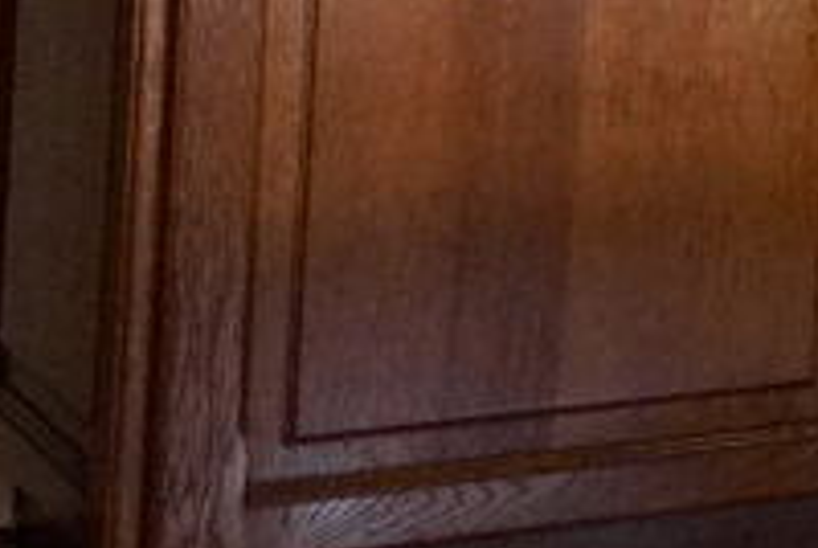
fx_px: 4141
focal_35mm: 182
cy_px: -847
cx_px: 2221
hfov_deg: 9.5
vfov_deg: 7.1
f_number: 4
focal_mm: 18
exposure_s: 1/160
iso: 1000
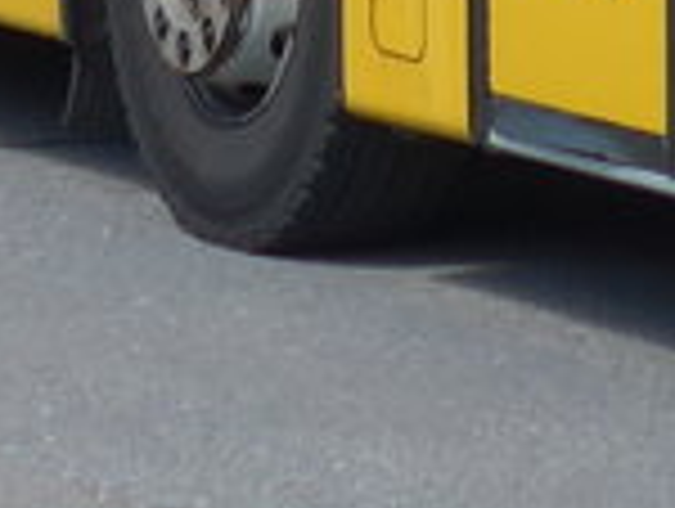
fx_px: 6094
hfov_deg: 6.3
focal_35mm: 312
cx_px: 572
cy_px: -994
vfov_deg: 4.6
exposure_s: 1/640
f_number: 2.8
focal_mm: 8
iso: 80
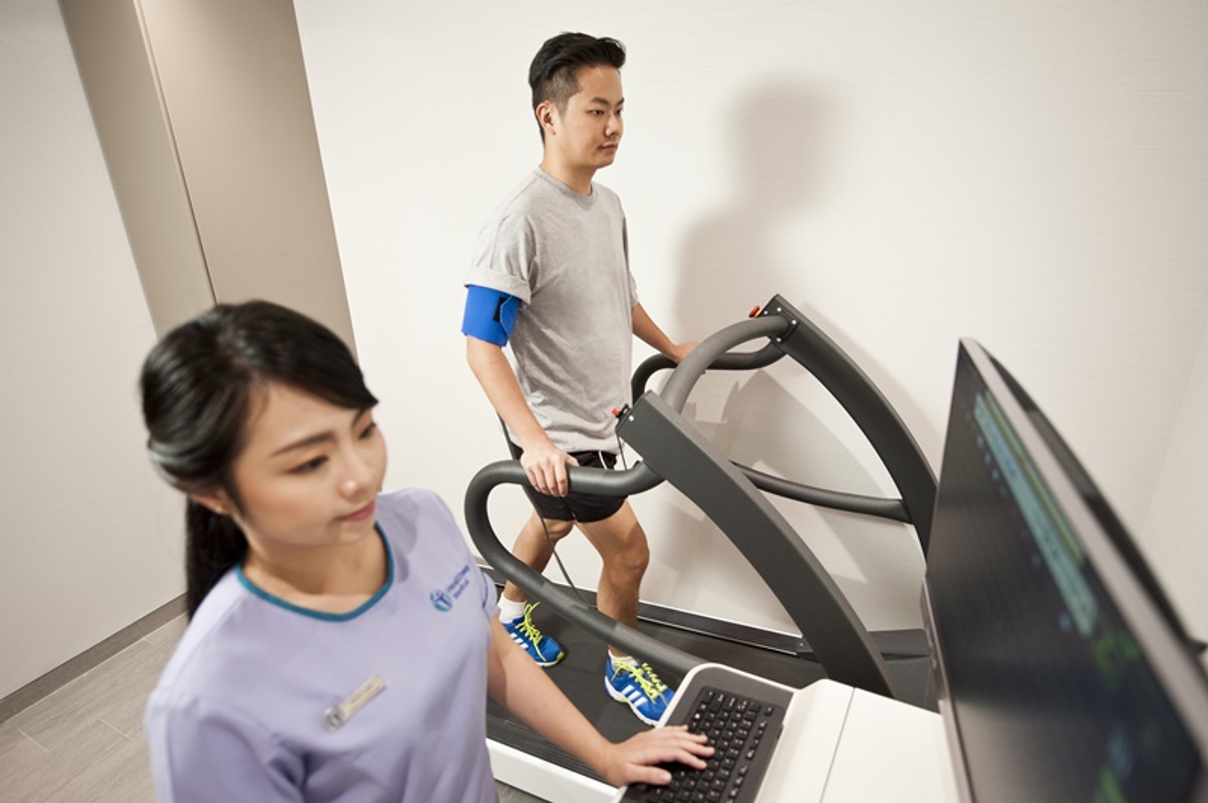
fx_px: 671
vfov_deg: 61.8
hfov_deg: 84.0
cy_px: 402
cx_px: 604
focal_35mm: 20
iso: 800
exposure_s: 1/60
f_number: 2.8
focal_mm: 20
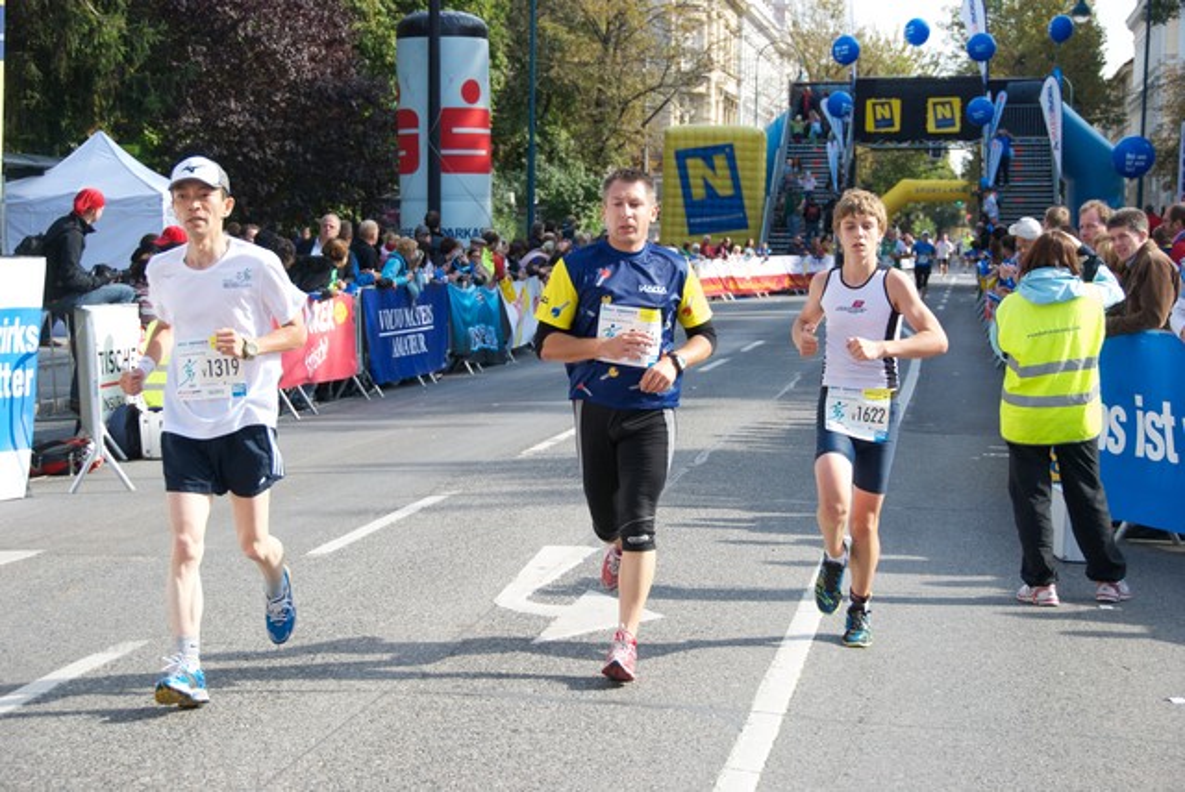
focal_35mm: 78
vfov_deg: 17.5
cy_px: 396
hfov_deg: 26.0
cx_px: 592
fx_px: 2570
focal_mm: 52
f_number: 4.8
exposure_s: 1/750
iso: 400
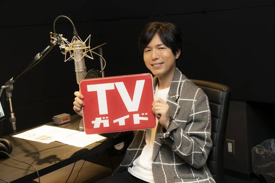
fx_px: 382
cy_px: 92
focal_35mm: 50
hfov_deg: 39.6
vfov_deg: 27.0
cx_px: 138
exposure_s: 1/80
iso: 1600
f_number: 5.6
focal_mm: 50
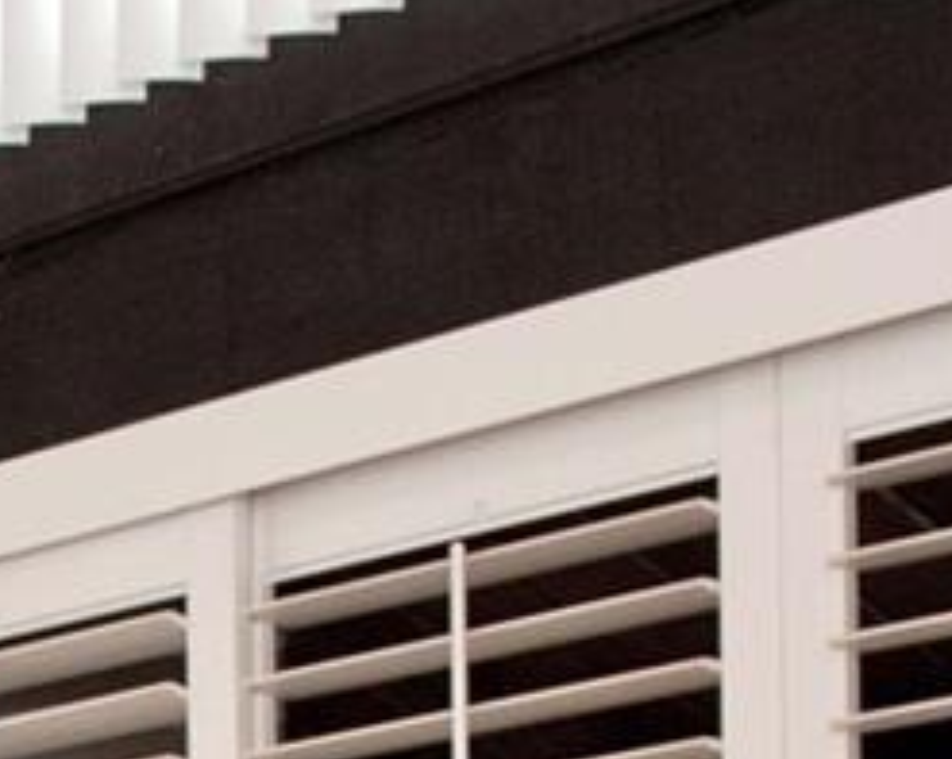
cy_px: 1670
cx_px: -1037
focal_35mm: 146
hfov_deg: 11.7
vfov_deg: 9.6
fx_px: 4109
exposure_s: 1/100
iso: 500
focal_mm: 24
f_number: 5.6
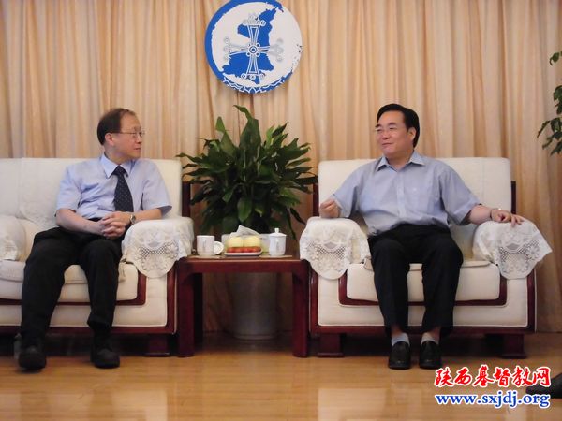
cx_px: 281
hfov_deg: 22.0
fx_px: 1445
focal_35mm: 89
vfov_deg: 16.6
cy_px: 210
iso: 800
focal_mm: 15.8
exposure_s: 1/50
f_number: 4.8
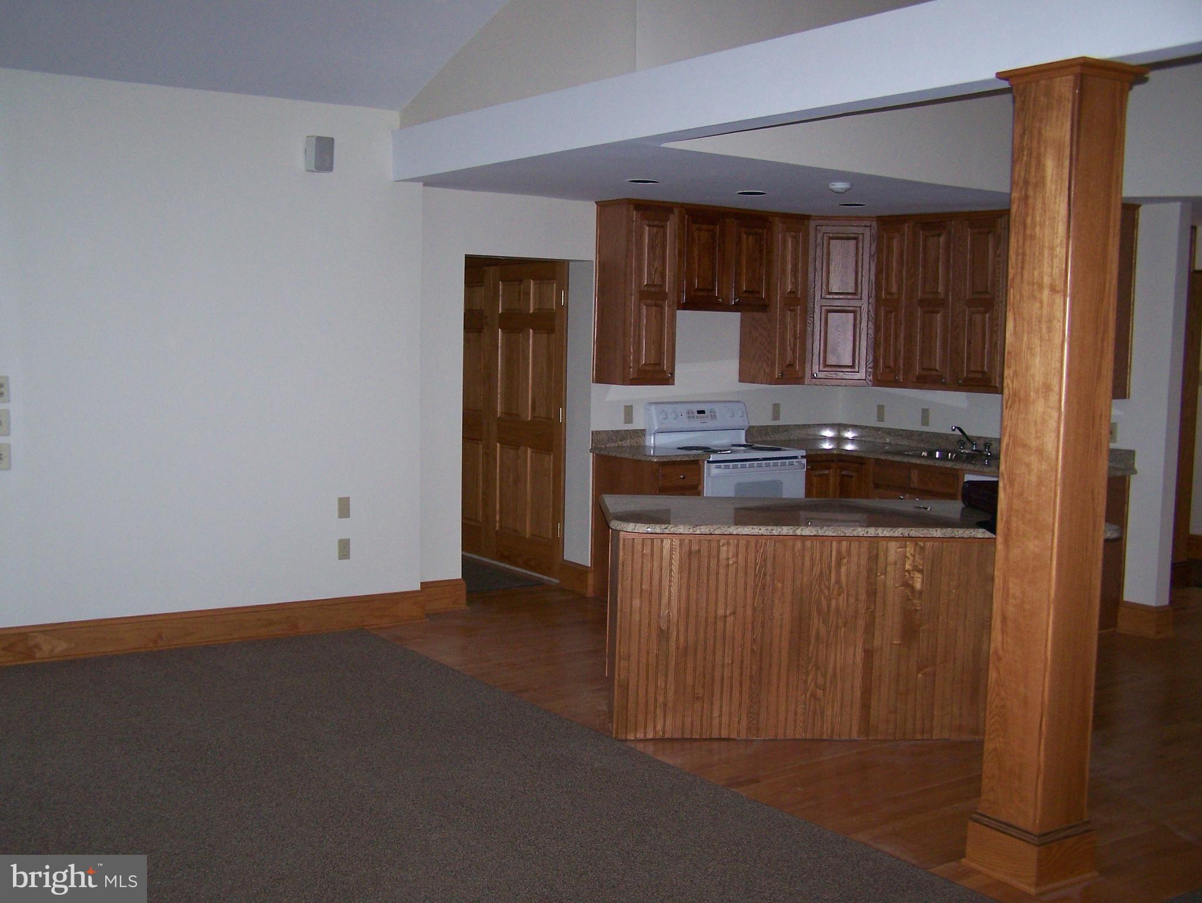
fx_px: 1320
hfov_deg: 48.9
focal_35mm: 38
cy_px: 452
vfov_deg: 37.8
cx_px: 601
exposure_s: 1/60
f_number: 2.8
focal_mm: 6.3
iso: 160
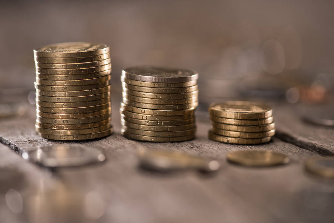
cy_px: 112
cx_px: 167
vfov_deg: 13.1
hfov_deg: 19.4
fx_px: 975
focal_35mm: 105
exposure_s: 1/125
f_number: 5
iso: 100
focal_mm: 105
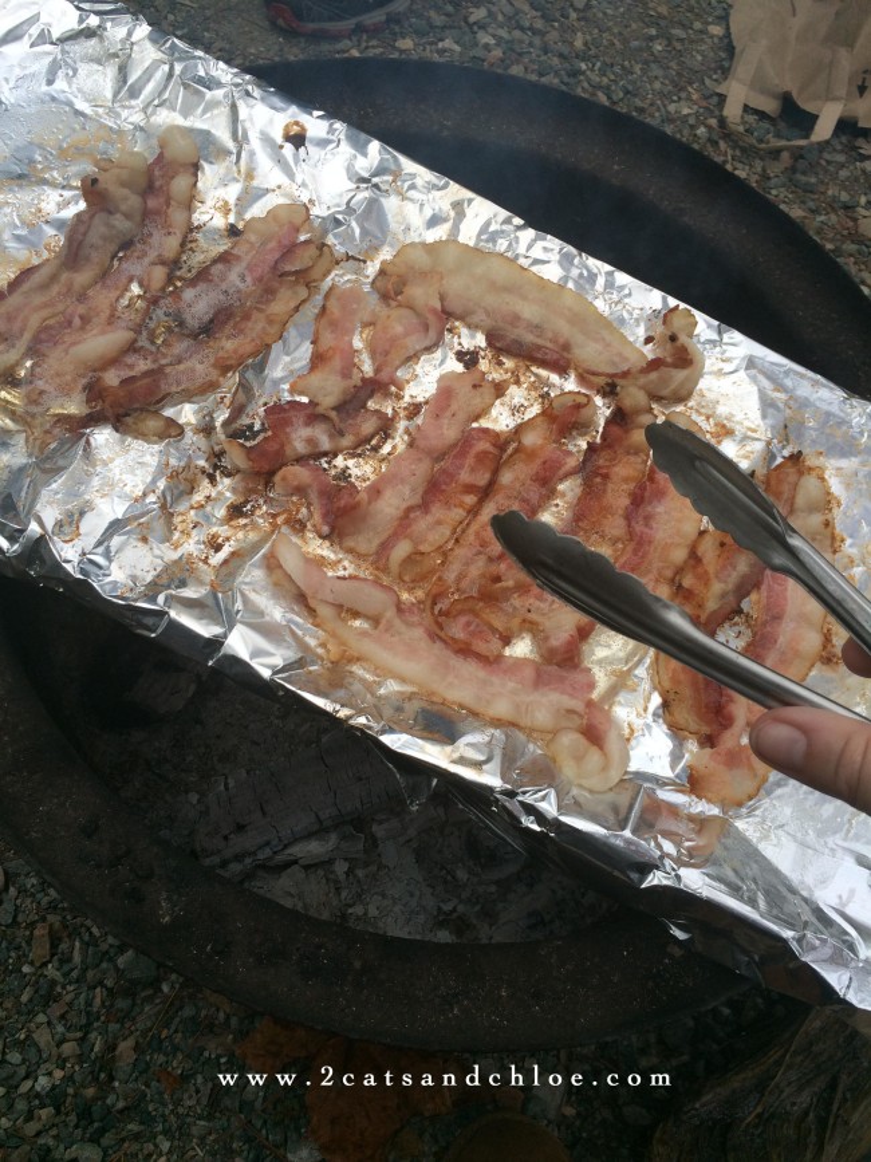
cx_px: 436
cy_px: 581
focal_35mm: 29
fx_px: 973
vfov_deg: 61.7
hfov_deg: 48.2
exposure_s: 1/466
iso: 32
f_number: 2.2
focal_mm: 4.15
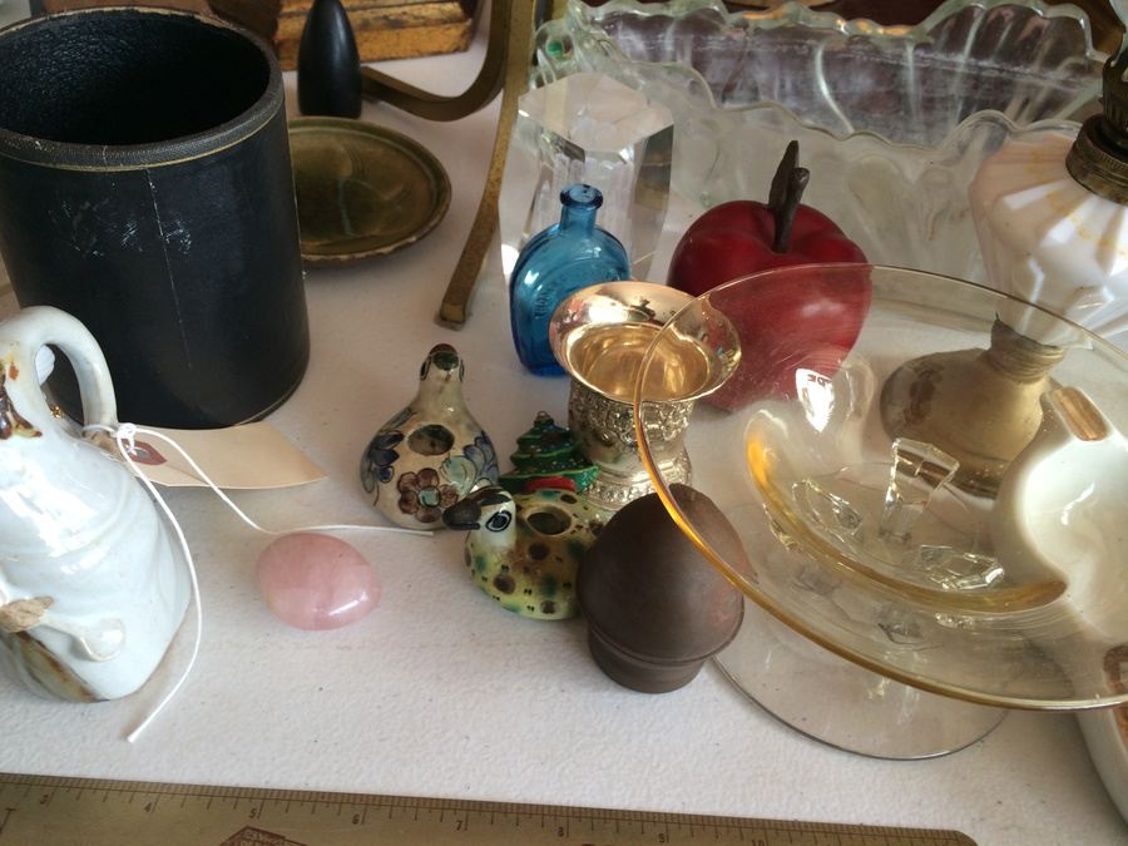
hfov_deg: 60.0
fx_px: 978
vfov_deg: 46.8
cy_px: 423
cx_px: 564
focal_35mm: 30
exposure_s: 1/60
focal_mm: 4.12
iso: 50
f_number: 2.2
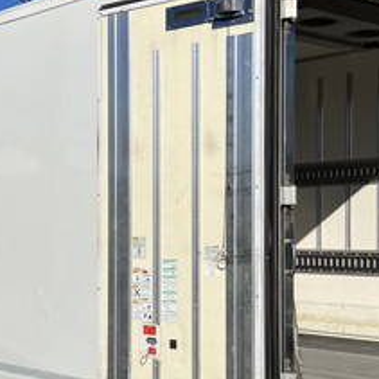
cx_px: 189
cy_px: 237
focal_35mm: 75
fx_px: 929
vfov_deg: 23.0
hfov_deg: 23.1
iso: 32
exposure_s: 1/4878
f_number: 1.8
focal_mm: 3.99
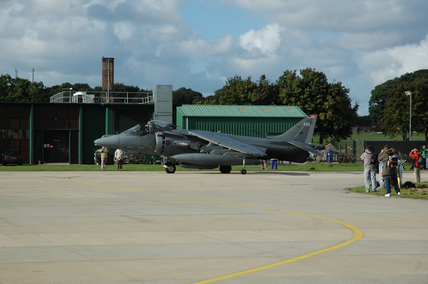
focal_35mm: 105
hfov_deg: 19.5
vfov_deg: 13.0
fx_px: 1247
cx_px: 214
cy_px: 142
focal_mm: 70
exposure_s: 1/1000
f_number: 8
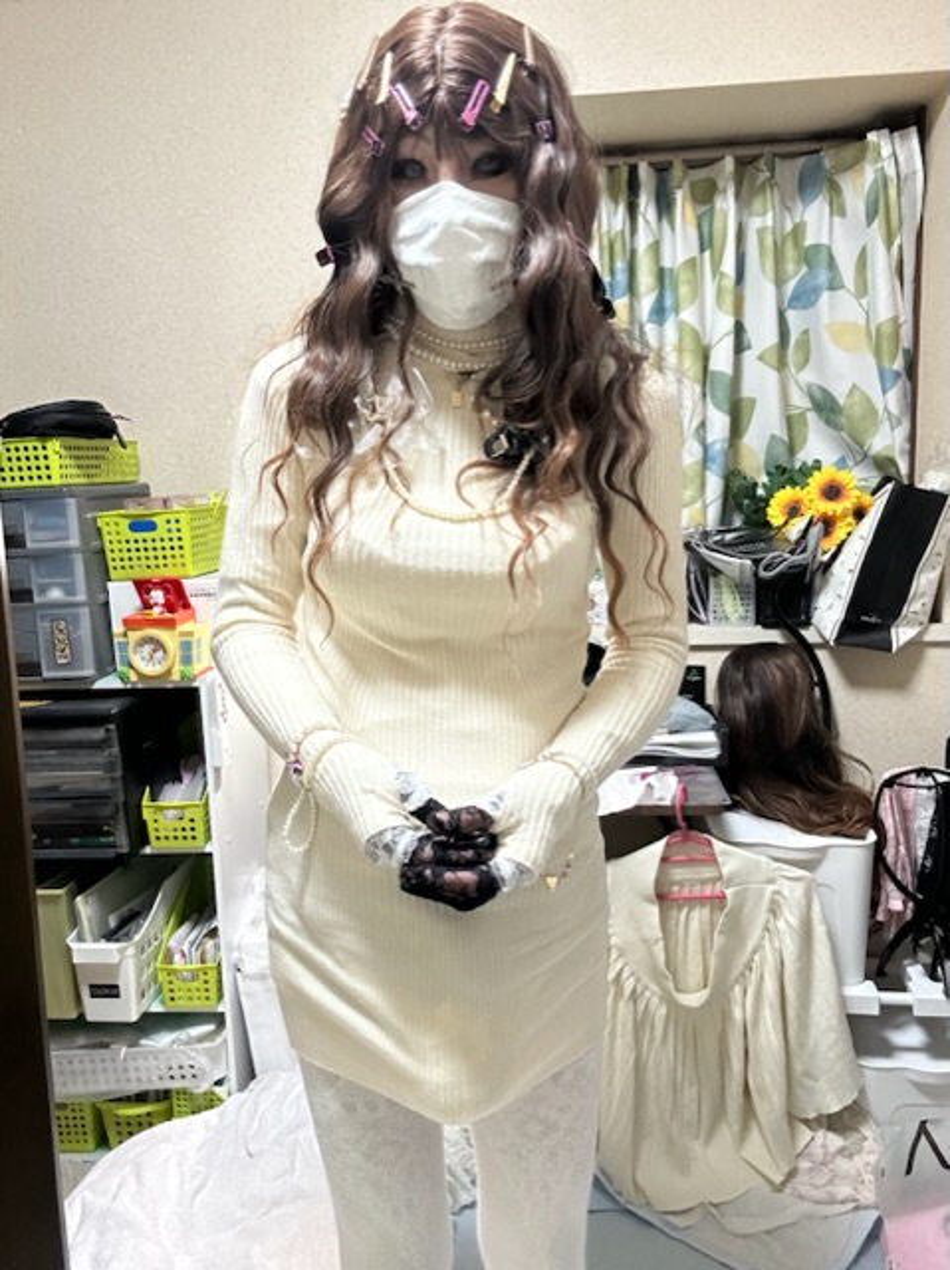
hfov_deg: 46.7
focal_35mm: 30
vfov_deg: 60.0
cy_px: 635
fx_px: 1099
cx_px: 475
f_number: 1.9
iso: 200
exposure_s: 1/60
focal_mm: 2.69
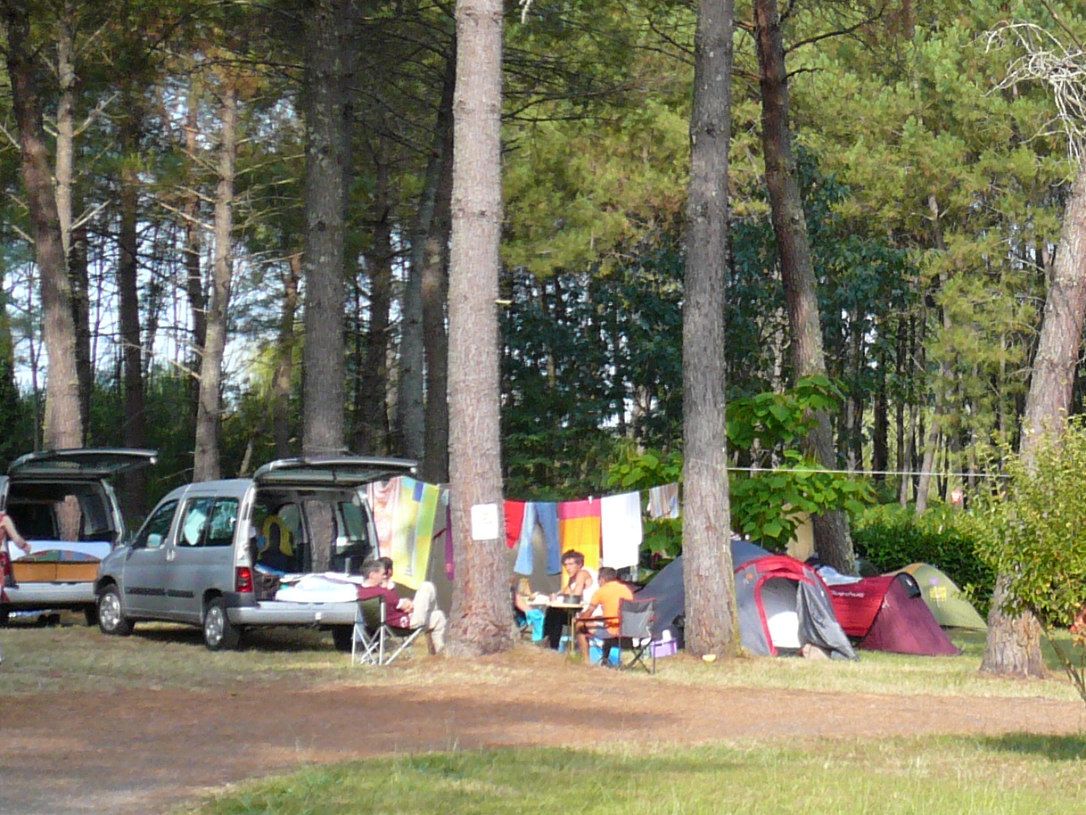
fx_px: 3640
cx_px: 1185
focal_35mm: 116
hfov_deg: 16.5
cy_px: 398
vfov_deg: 12.8
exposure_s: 1/320
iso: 100
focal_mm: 7.5
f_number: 3.5
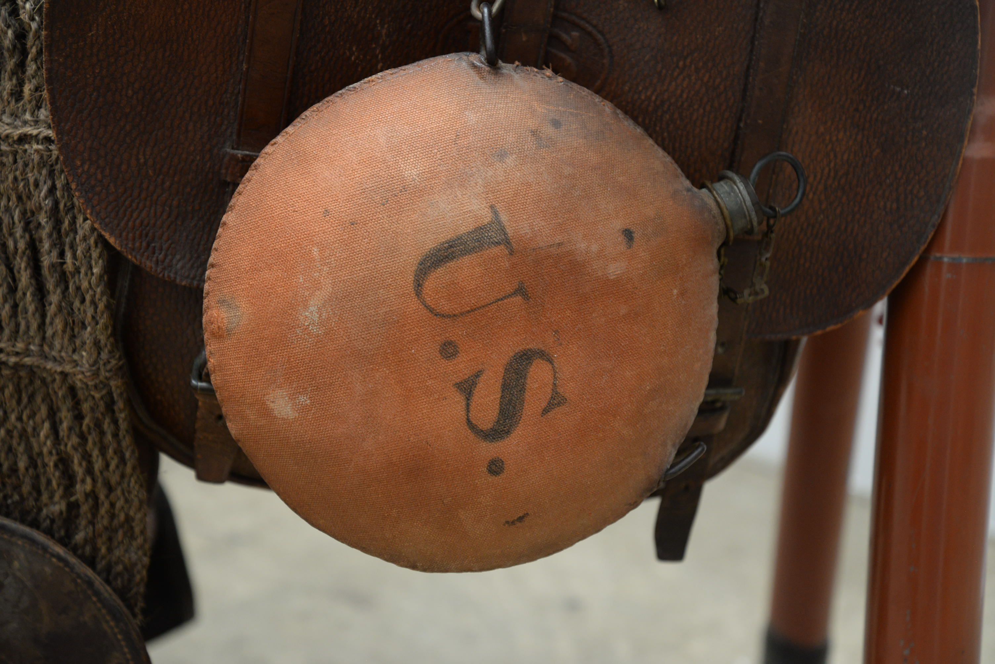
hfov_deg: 28.8
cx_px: 498
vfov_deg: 19.5
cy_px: 332
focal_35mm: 70
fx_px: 1935
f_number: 5
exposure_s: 1/100
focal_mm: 70
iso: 1250
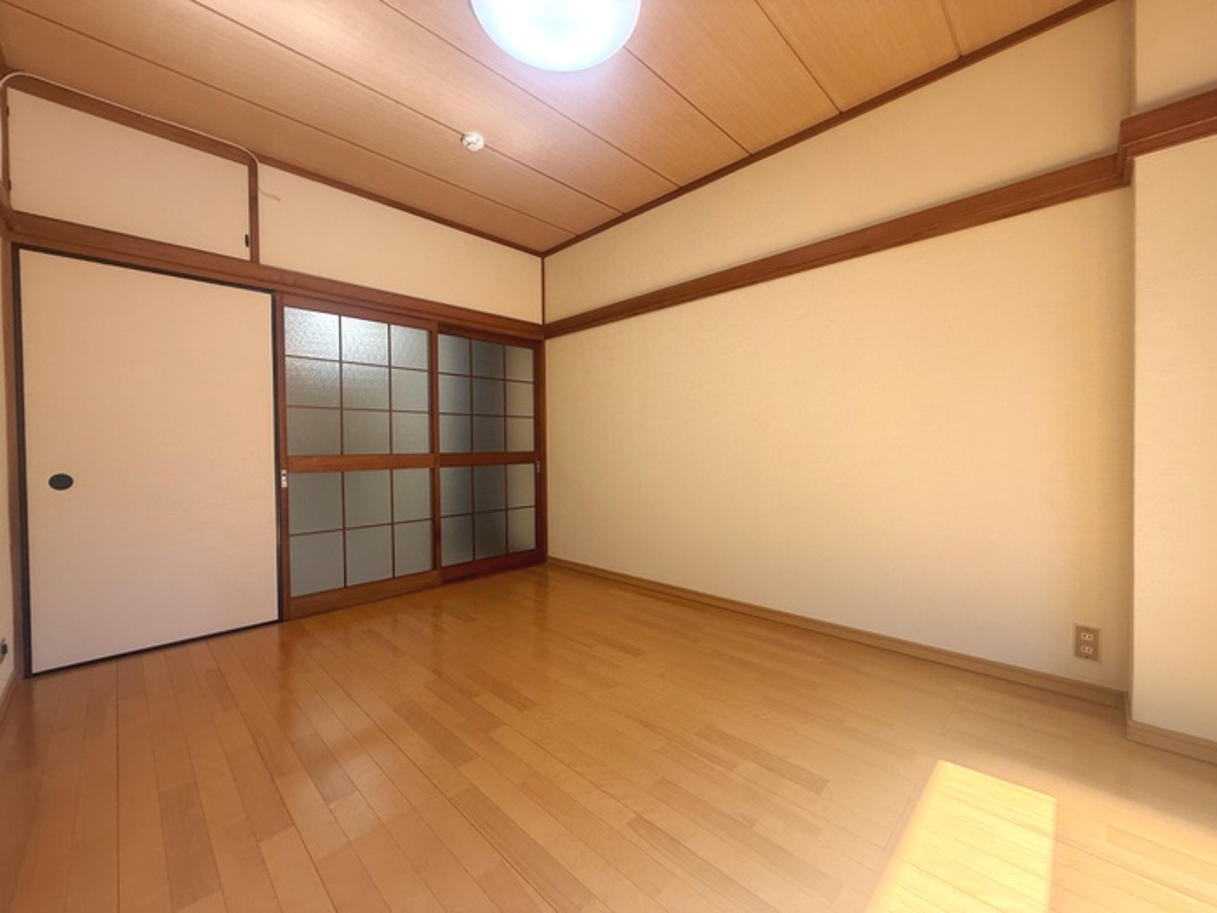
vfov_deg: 85.7
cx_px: 608
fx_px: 492
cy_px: 456
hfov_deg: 102.1
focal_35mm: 14
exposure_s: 1/99
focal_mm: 2.22
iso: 80
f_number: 2.2
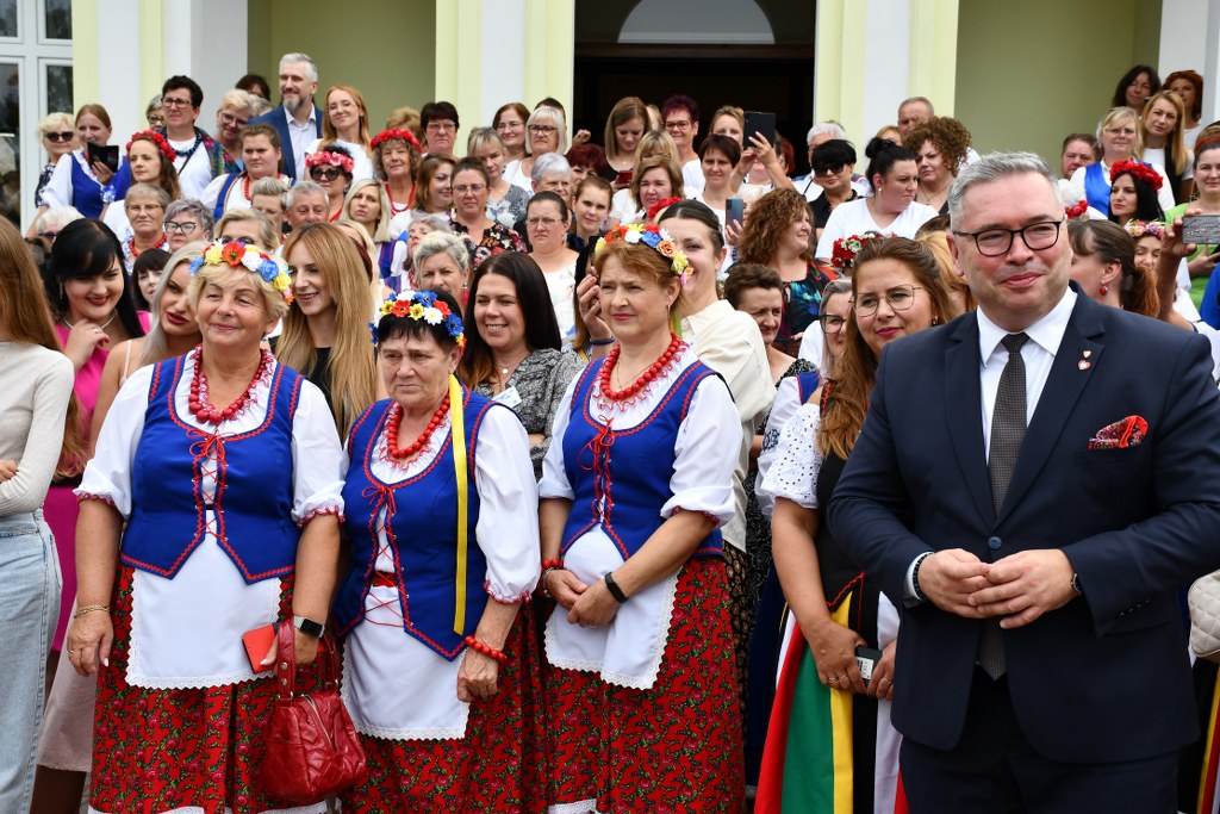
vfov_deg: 23.8
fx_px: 1932
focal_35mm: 57
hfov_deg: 35.0
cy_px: 407
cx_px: 610
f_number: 8
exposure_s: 1/250
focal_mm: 38
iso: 200
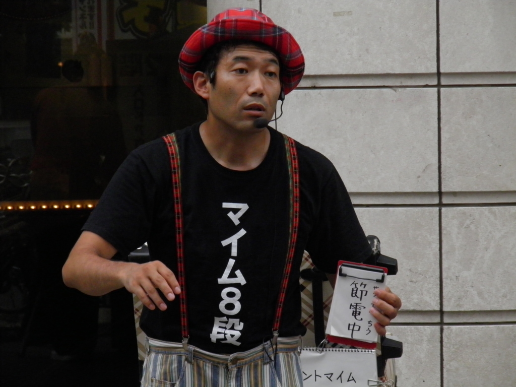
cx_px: 258
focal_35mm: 256
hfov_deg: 7.7
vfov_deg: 5.8
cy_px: 194
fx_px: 3816
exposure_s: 1/800
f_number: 4.2
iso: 250
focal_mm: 46
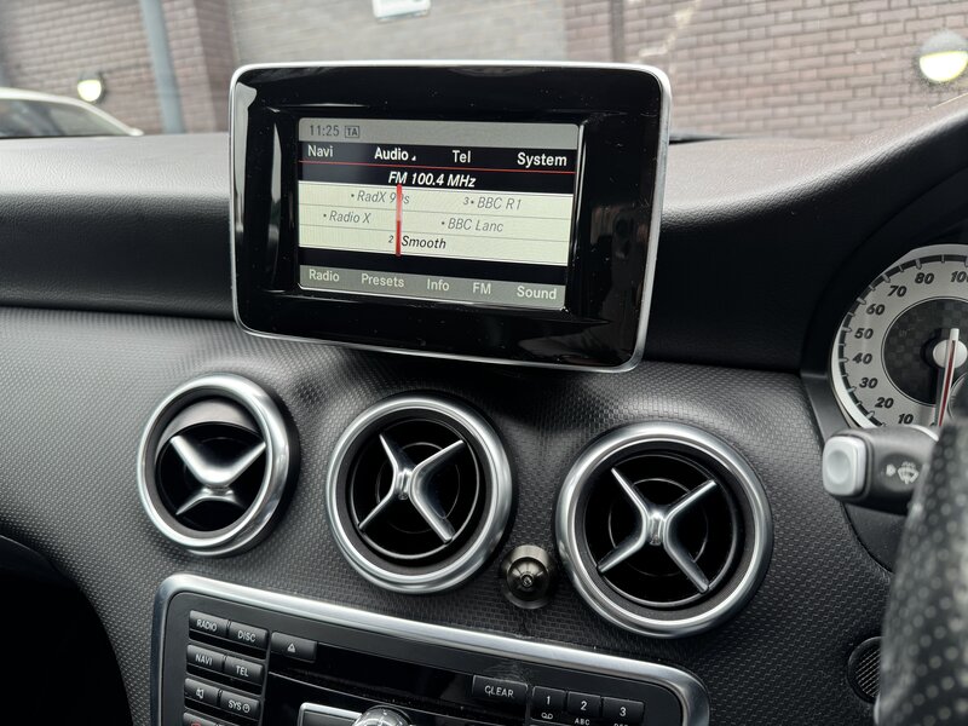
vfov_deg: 56.8
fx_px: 671
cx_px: 484
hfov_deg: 71.6
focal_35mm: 24
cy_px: 363
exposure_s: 1/121
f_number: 1.78
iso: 125
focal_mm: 6.76
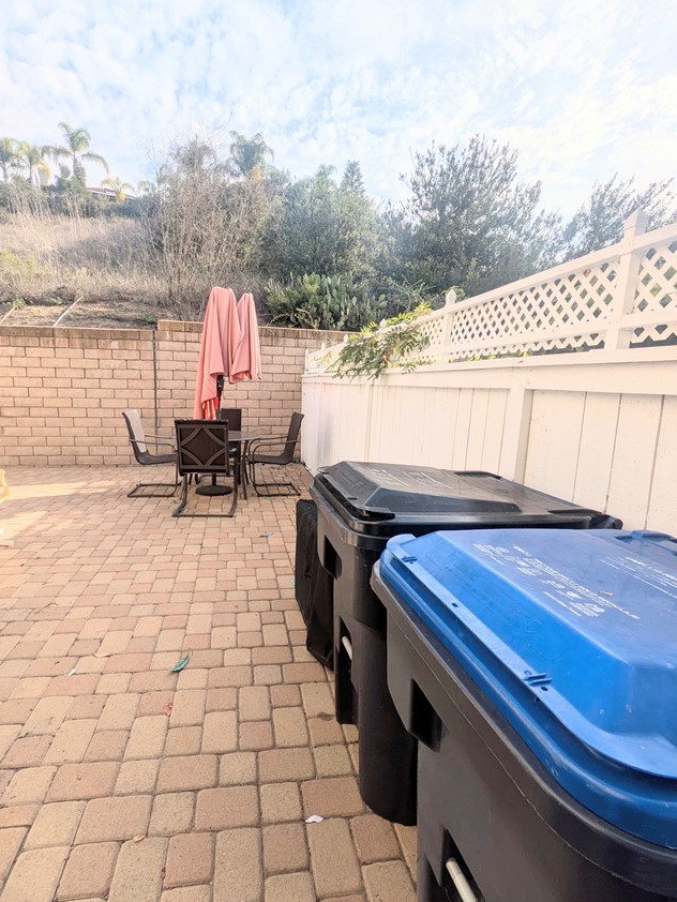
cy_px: 444
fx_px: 443
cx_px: 298
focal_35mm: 17
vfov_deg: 91.0
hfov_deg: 74.5
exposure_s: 1/2833
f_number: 2.2
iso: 47
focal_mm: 1.83
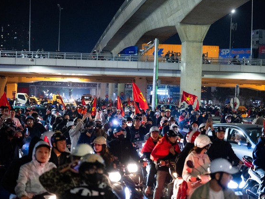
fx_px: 589
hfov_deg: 25.3
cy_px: 100
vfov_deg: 19.1
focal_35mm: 77
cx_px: 145
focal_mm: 70
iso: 6400
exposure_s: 1/200
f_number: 2.8
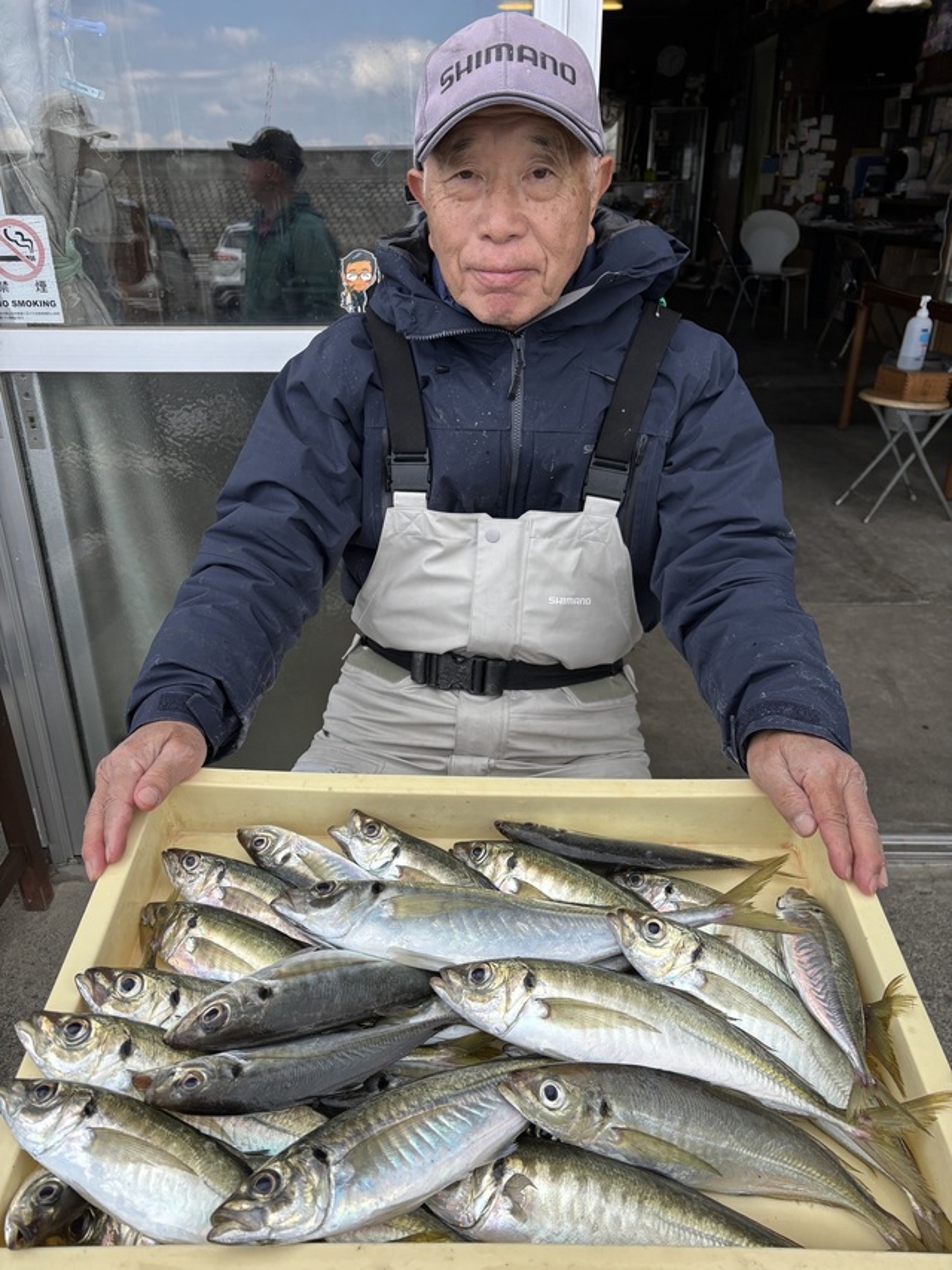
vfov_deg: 67.3
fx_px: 954
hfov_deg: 53.0
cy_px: 635
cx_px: 476
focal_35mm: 26
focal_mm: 5.96
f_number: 1.6
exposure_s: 1/935
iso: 50
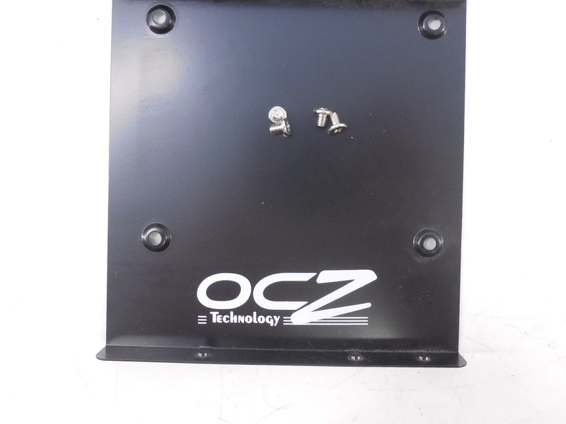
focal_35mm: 32
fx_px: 523
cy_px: 179
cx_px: 299
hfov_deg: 56.8
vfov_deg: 44.0
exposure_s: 1/25
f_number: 3.5
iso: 400
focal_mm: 4.6
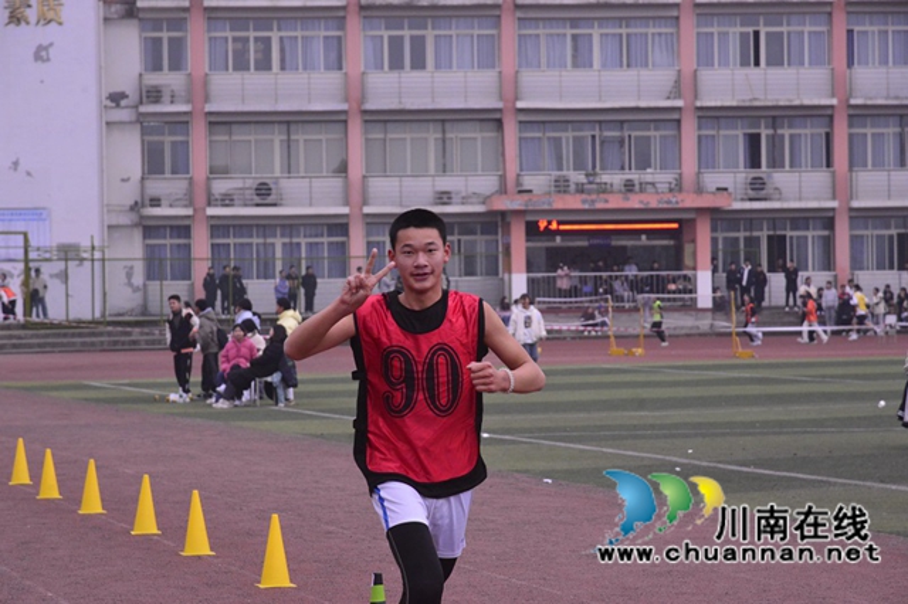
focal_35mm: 112
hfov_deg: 18.3
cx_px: 454
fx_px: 2823
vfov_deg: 12.2
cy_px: 302
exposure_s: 1/1000
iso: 6400
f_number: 8
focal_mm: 112
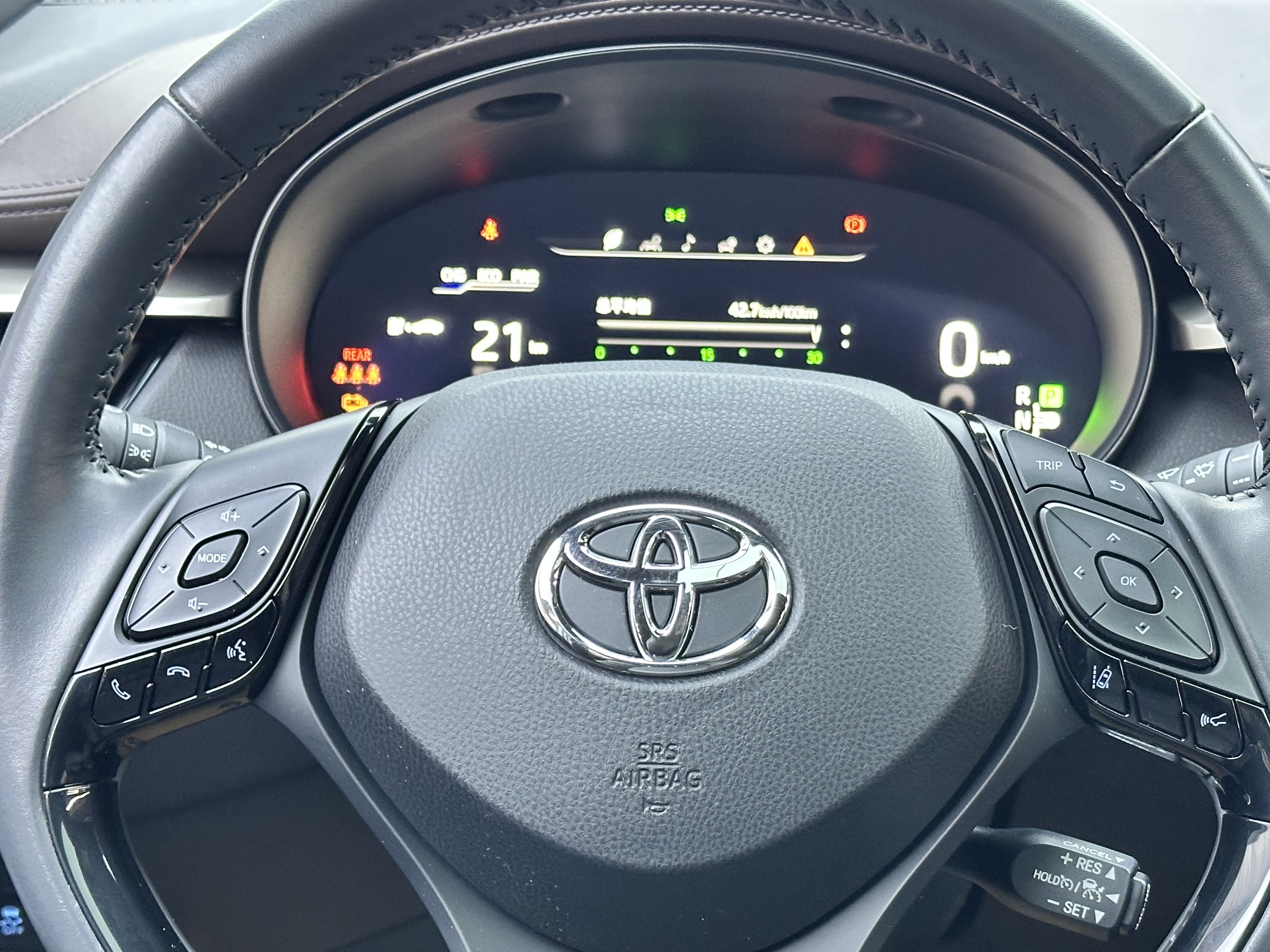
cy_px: 619
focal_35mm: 68
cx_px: 682
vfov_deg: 21.6
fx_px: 2495
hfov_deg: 28.5
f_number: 1.78
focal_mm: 6.86
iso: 320
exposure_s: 1/33
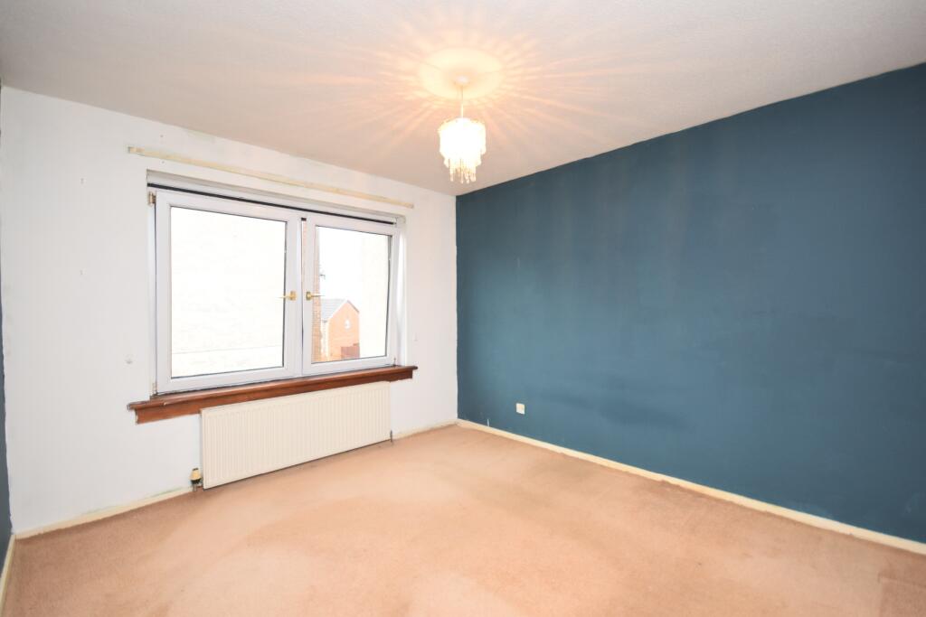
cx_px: 463
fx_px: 386
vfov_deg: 77.3
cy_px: 308
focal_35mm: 15
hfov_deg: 100.4
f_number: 4.5
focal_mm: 10
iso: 800
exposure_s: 1/80
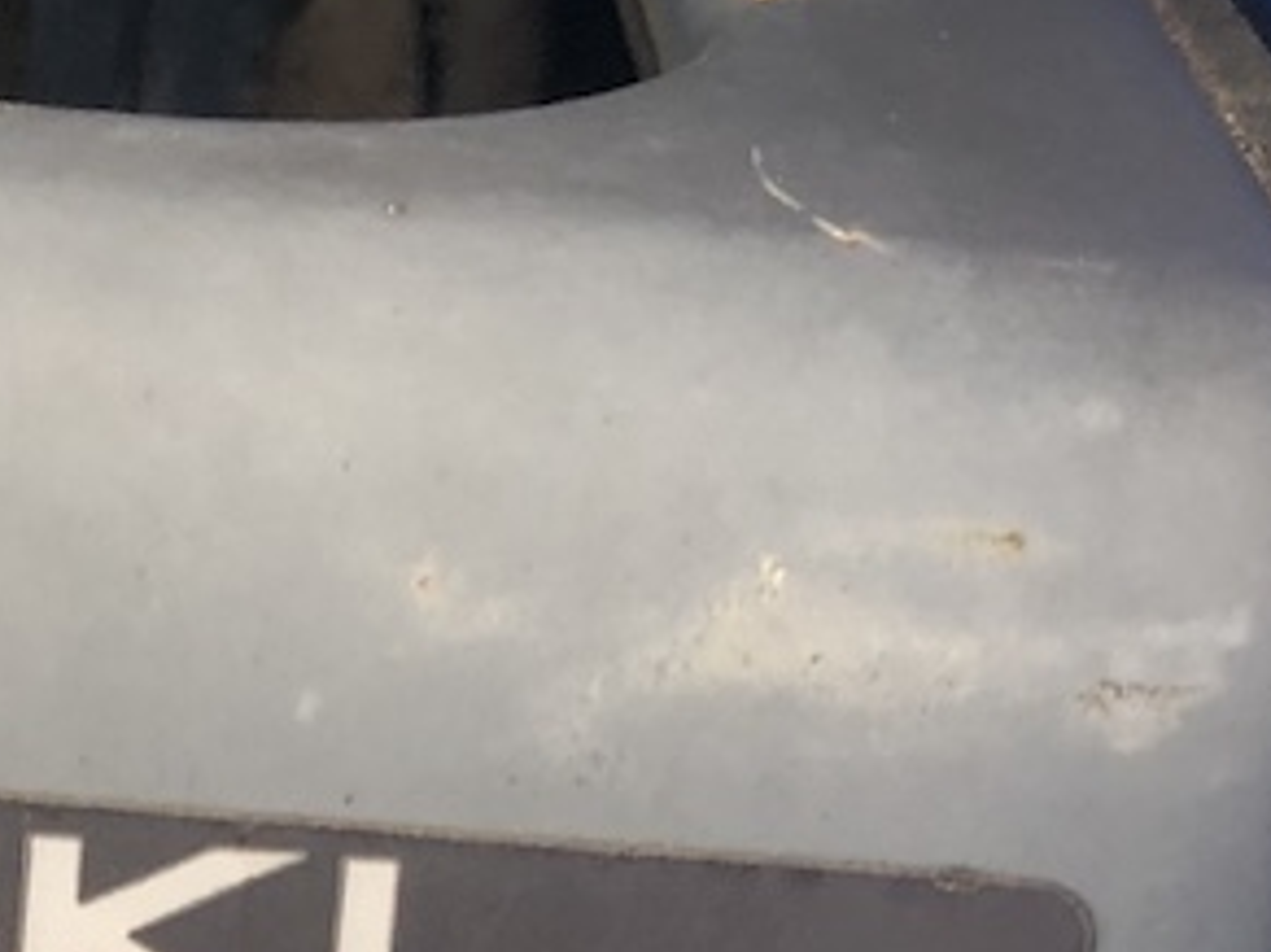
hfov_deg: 15.0
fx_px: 4698
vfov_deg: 11.0
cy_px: 1572
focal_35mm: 128
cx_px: -124
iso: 25
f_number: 1.8
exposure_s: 1/40
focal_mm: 4
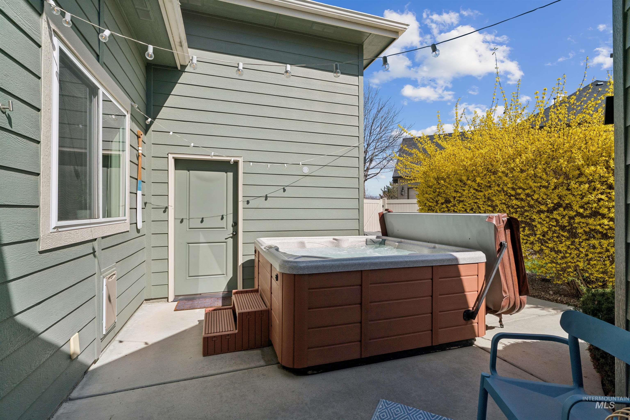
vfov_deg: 72.4
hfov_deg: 95.3
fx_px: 287
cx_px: 315
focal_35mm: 16
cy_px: 210
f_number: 13
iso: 400
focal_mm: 16.4
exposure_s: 1/400
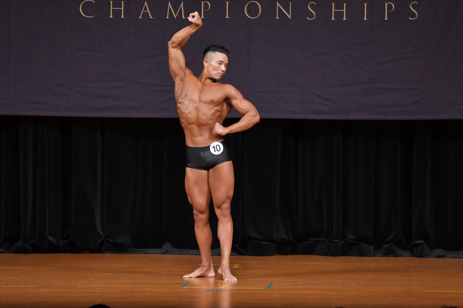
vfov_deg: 5.4
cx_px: 232
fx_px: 3278
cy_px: 154
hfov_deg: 8.1
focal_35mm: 255
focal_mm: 170
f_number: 5.6
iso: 4000
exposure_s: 1/400
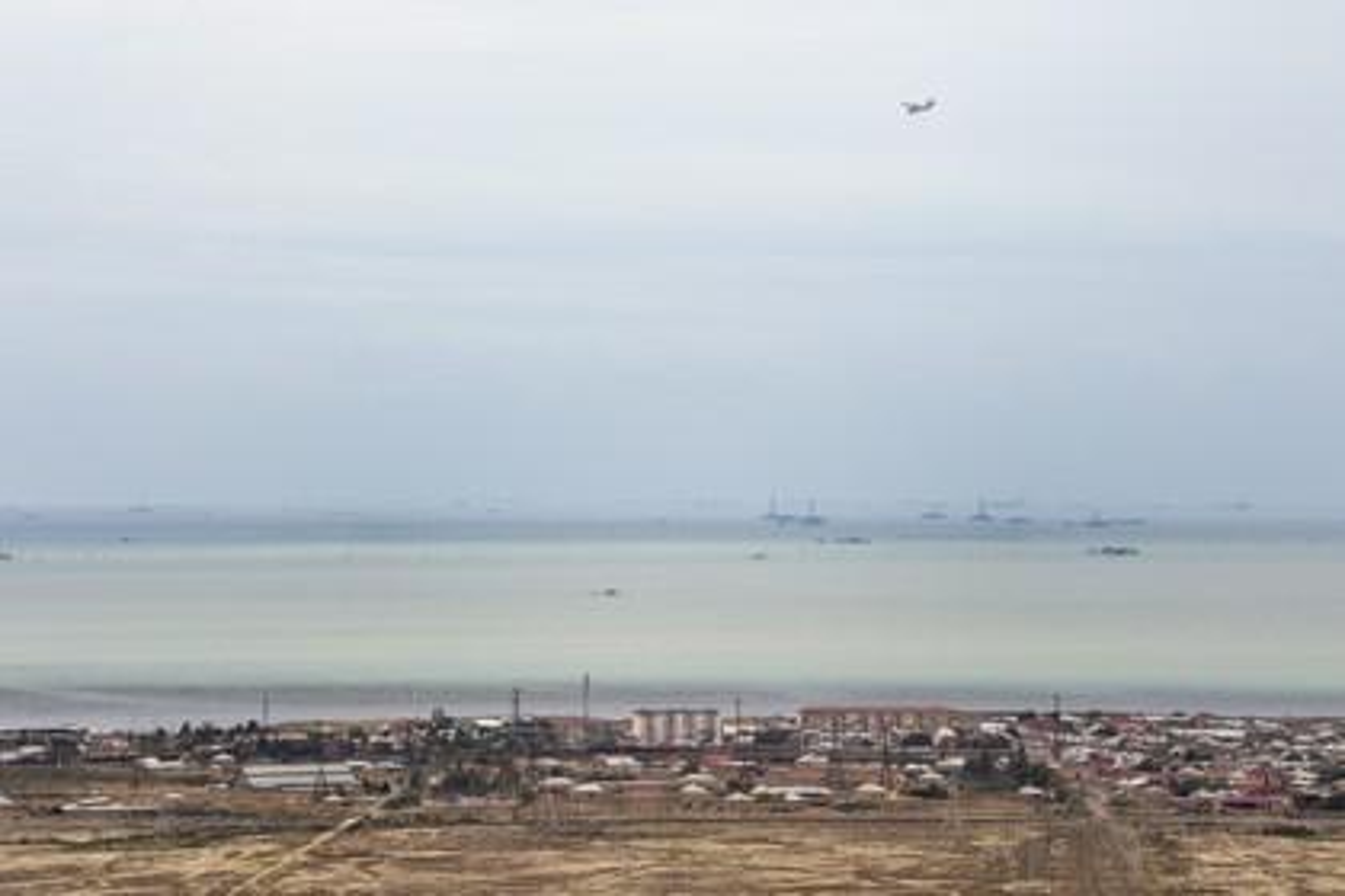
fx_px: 7472
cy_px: 448
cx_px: 672
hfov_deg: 10.3
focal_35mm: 200
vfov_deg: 6.9
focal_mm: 200
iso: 200
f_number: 14
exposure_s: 1/250
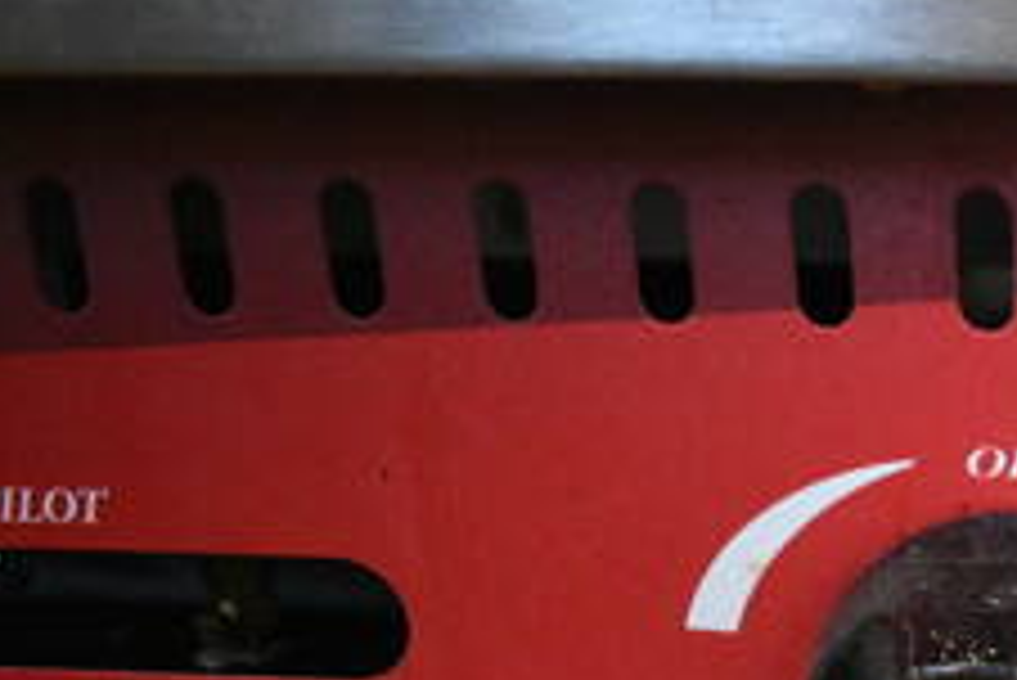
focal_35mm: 73
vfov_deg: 18.5
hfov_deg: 23.9
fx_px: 2063
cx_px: 1364
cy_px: 576
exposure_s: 1/125
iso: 3600
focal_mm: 18
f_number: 3.5
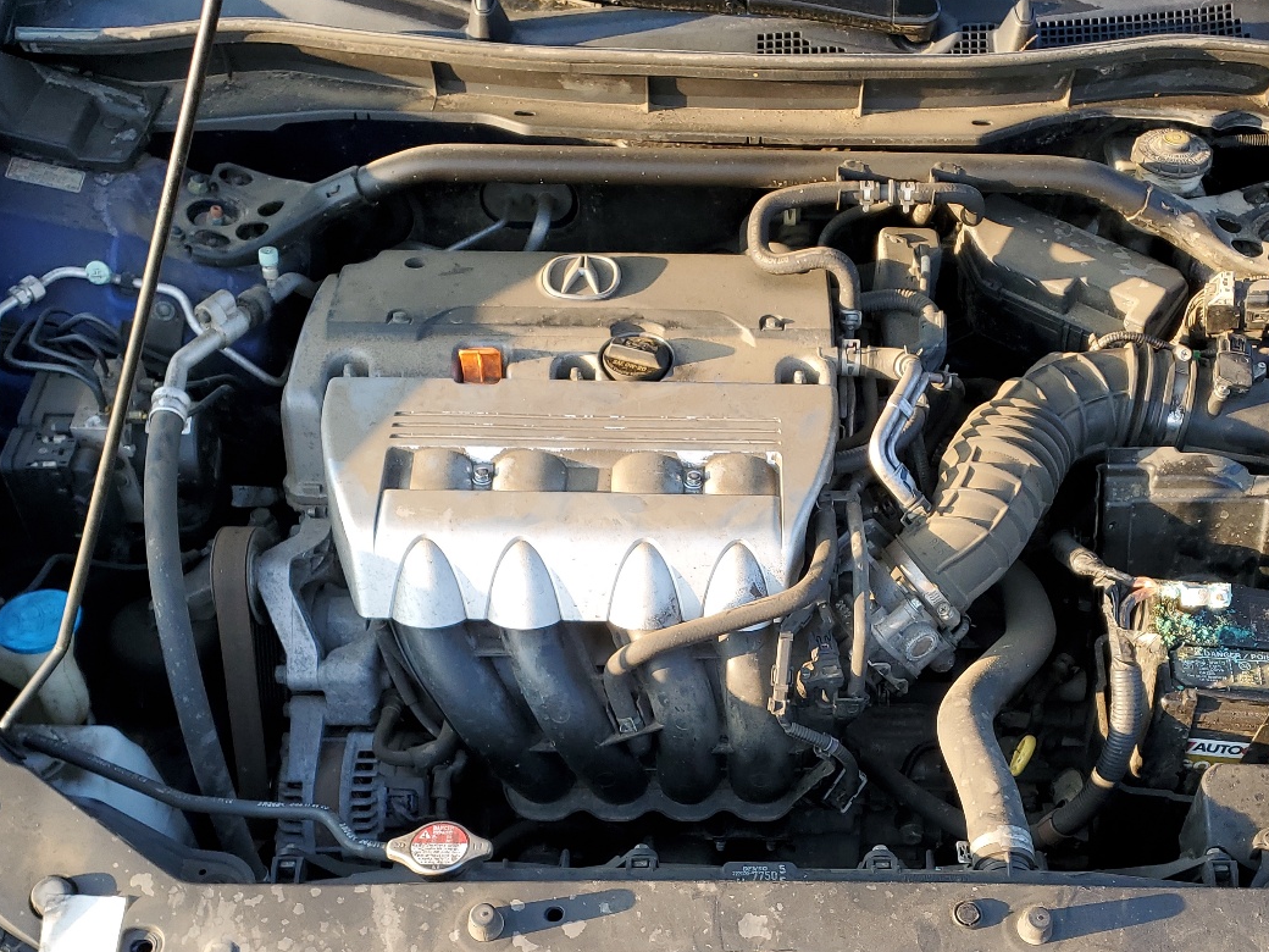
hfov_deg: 46.6
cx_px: 754
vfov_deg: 35.4
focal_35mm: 40
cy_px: 679
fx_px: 1466
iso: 50
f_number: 1.5
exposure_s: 1/244
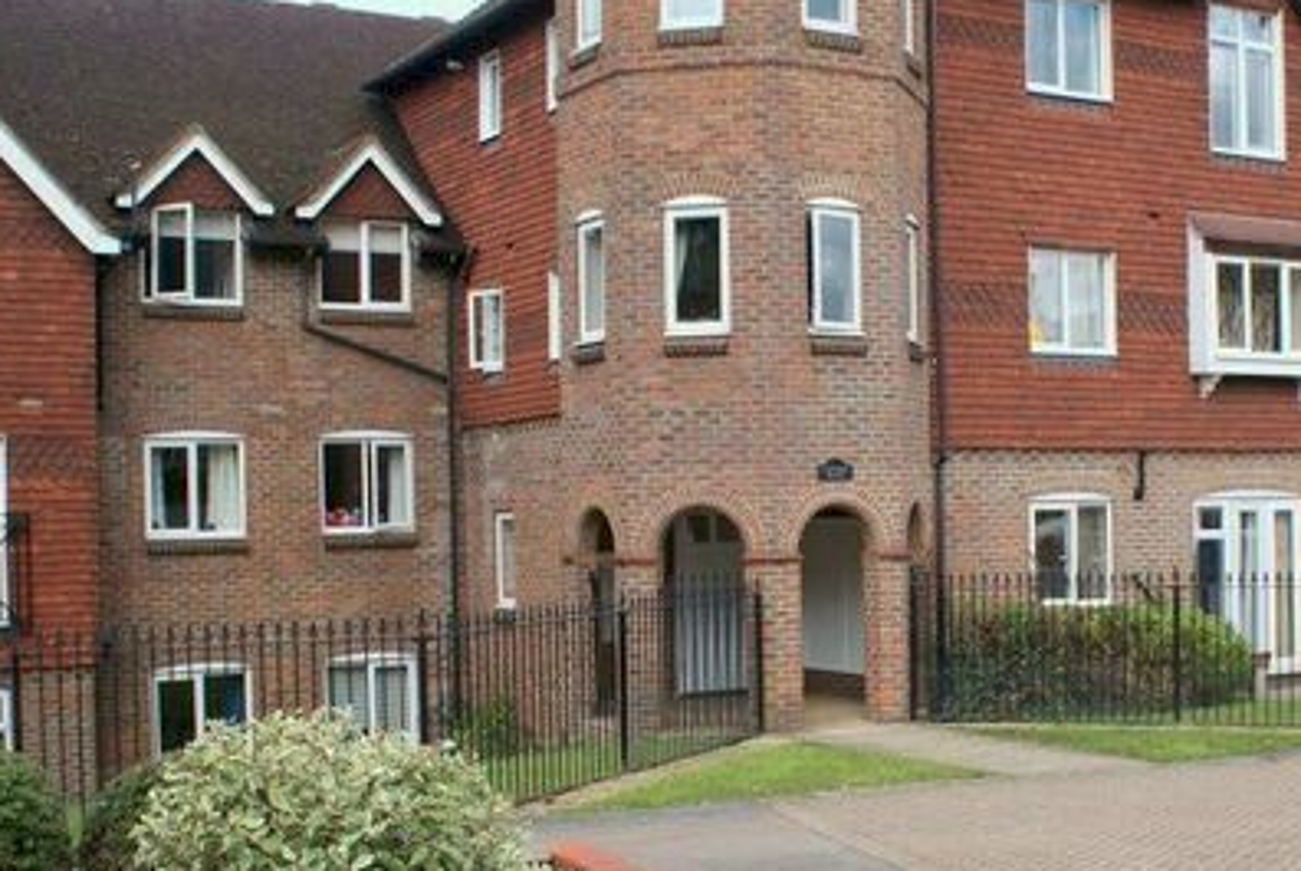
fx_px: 1917
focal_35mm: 53
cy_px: 286
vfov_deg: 25.4
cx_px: 956
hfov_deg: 36.7
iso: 100
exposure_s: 1/160
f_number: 7.1
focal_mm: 20
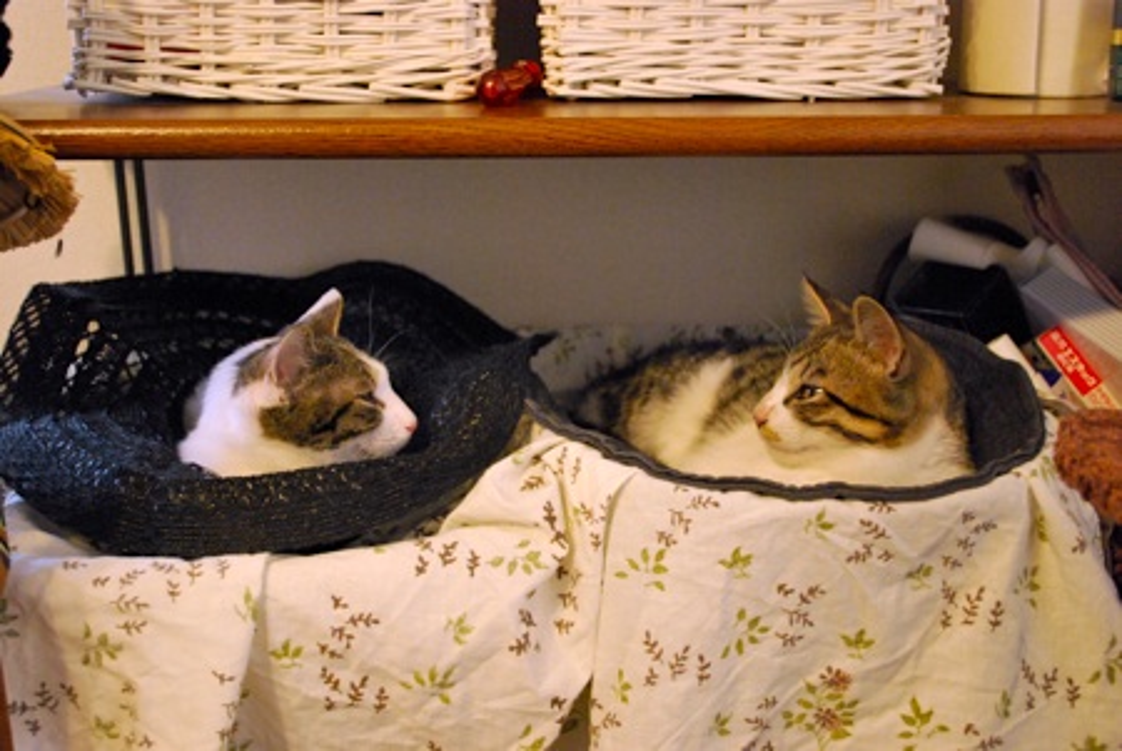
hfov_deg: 44.9
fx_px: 1357
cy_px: 376
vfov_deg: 30.9
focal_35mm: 44
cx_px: 561
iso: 1600
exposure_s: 1/25
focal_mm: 29
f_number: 4.8
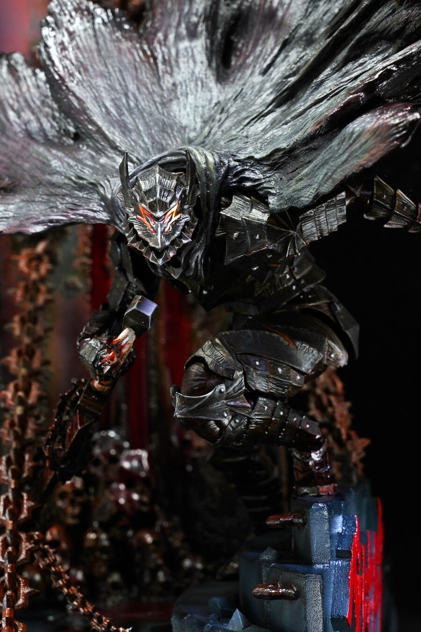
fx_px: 1842
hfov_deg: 13.0
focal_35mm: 105
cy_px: 316
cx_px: 210
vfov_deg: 19.5
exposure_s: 1/1.6
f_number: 10
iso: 80
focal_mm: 70
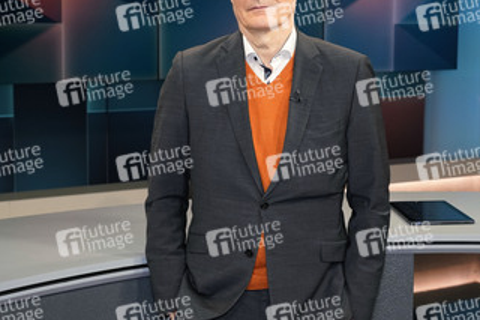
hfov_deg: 32.4
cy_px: 126
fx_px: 826
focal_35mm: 62
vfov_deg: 21.9
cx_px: 265
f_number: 5.6
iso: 2000
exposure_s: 1/125
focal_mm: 44
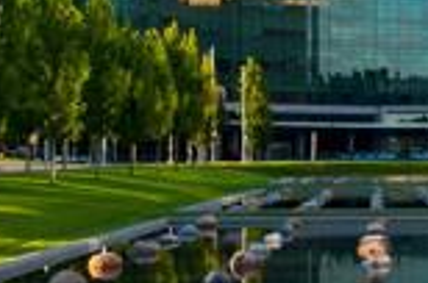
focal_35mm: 103
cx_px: 382
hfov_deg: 19.5
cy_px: 103
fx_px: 1222
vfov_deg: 13.2
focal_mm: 24
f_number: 9
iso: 200
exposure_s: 1/60
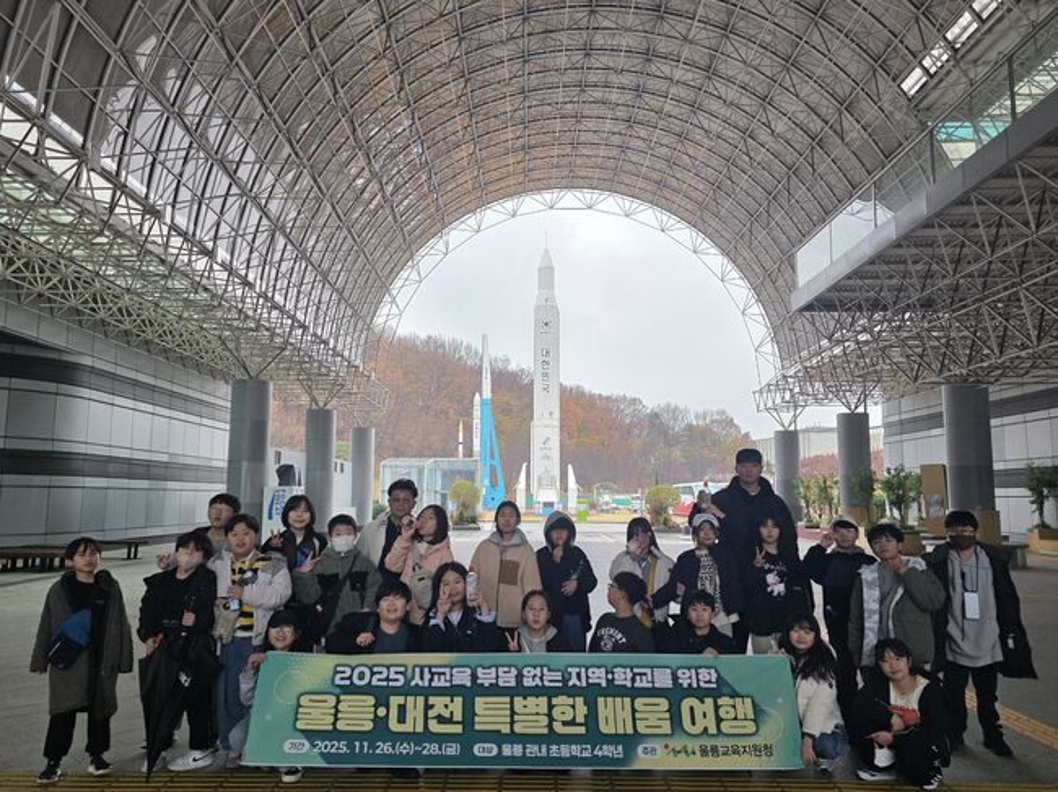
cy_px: 396
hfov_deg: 73.9
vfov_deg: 58.8
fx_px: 703
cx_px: 529
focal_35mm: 23
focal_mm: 6.3
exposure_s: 1/182
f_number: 1.7
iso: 200
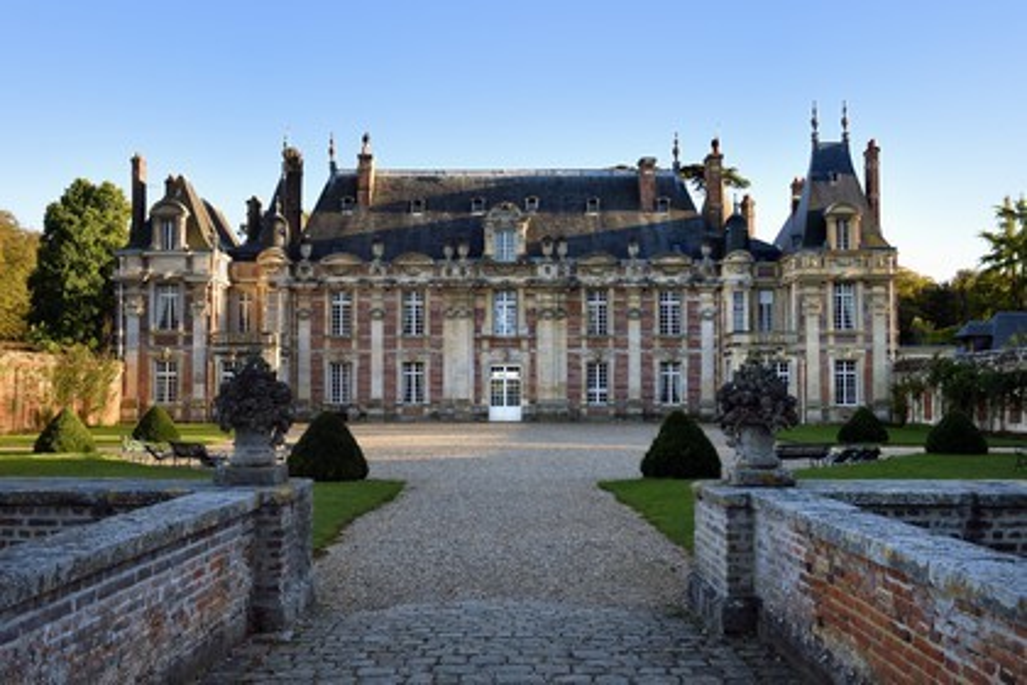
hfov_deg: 50.7
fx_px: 1084
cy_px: 342
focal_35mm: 38
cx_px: 514
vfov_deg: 35.1
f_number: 14
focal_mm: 38
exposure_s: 1/80
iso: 400
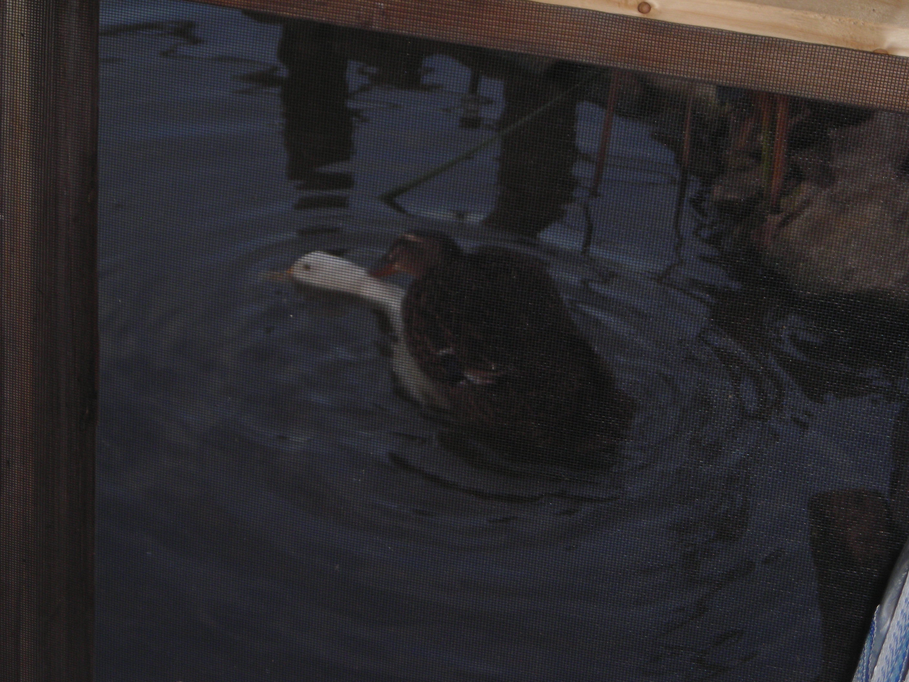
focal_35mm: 116
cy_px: 341
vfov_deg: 12.8
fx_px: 3046
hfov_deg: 17.0
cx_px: 454
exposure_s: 1/60.1
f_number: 5.3
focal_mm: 19.2
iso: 100
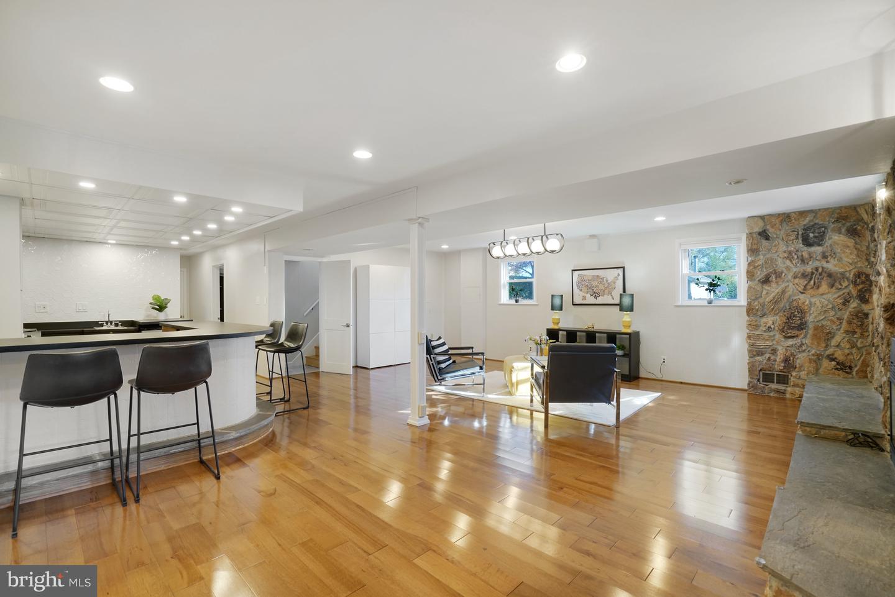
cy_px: 298
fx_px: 398
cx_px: 448
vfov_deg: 73.8
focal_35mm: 16
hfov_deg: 96.7
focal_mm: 16
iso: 1250
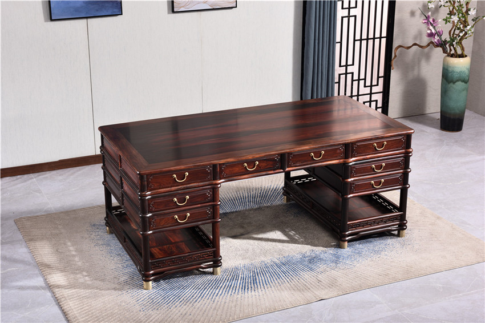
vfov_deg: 21.9
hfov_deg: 32.4
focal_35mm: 62
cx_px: 242
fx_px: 835
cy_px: 162
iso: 100
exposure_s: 1/125
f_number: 11
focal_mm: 62
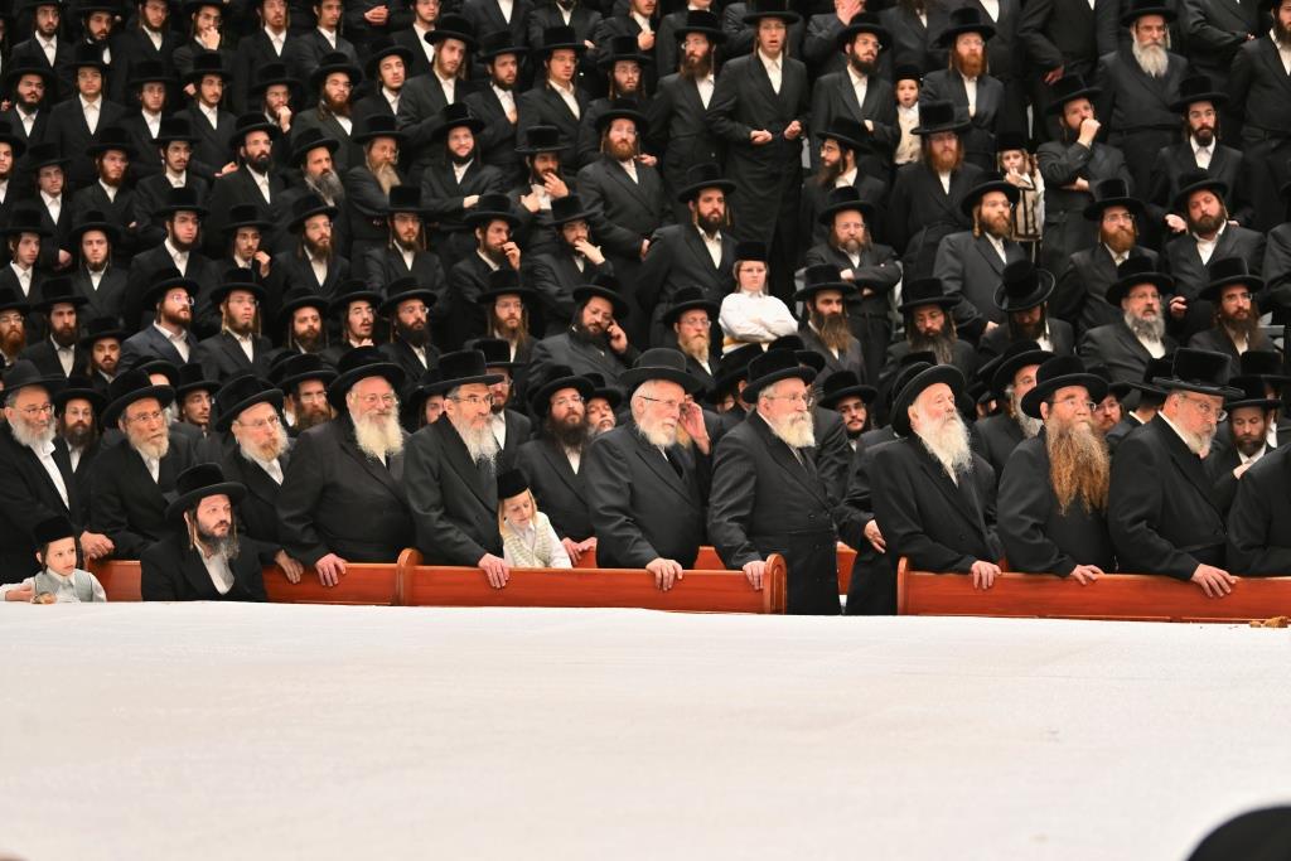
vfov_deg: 18.9
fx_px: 2582
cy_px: 430
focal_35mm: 72
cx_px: 646
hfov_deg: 28.1
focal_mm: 72
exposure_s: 1/320
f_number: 2.8
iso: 320
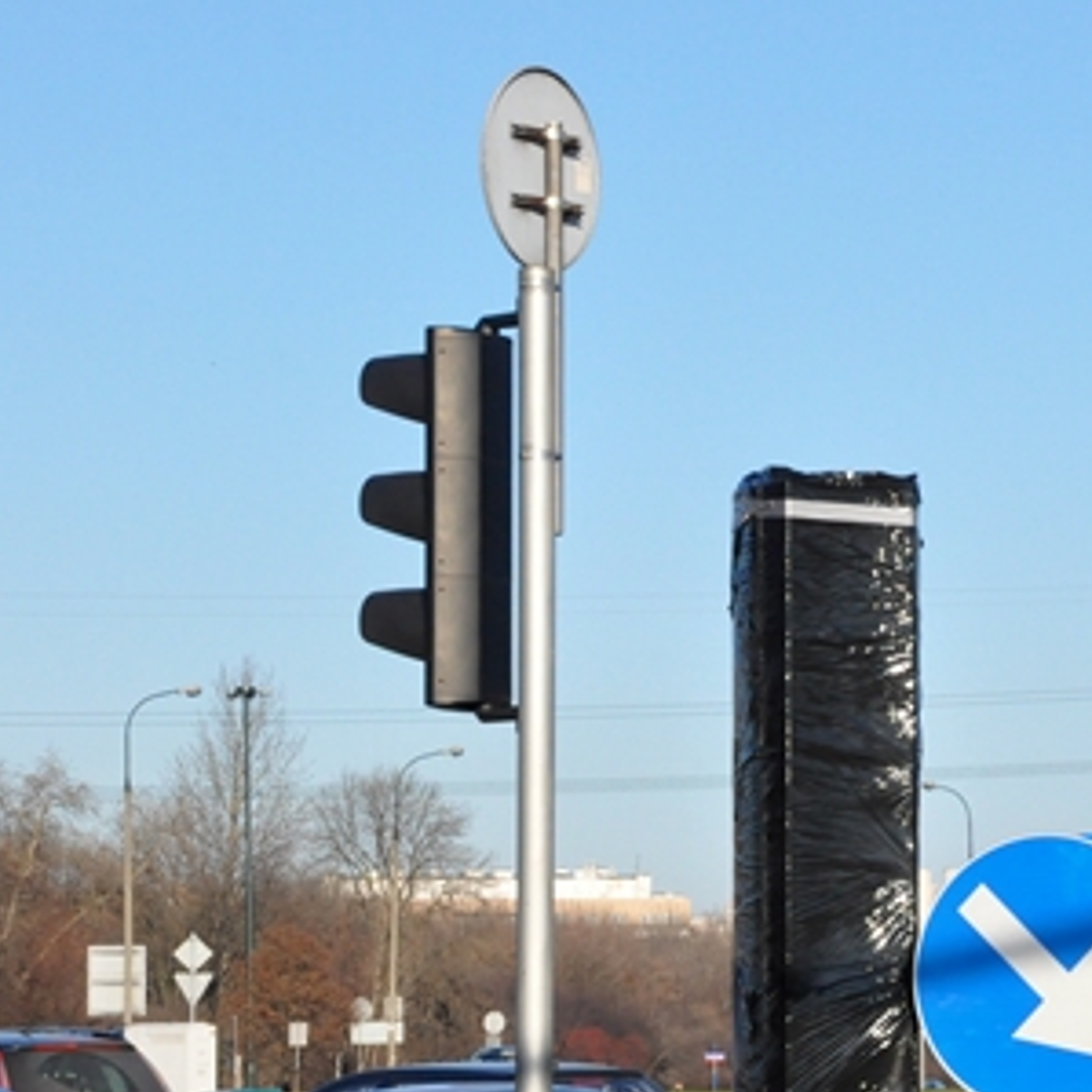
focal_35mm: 173
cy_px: 835
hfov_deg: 10.0
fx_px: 6174
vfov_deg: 10.1
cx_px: 1092
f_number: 16
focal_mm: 58
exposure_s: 1/1000
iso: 1250
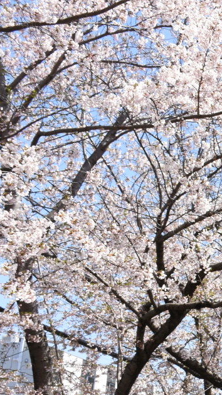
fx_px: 847
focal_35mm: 81
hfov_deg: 12.6
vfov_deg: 25.9
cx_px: 479
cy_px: 290
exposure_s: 1/125
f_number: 8
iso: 100
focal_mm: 20
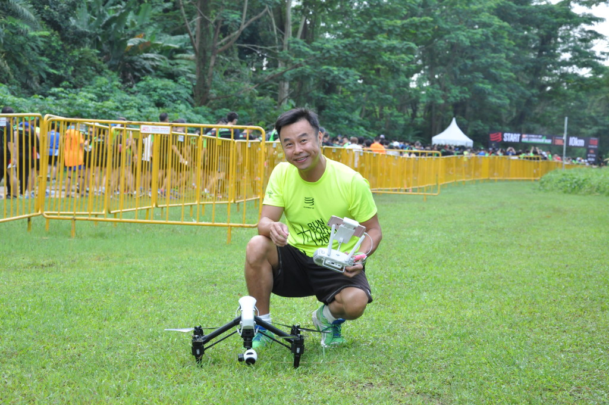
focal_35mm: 93
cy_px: 202
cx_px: 304
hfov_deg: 21.9
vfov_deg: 14.7
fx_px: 1571
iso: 800
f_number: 8
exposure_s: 1/250
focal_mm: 62
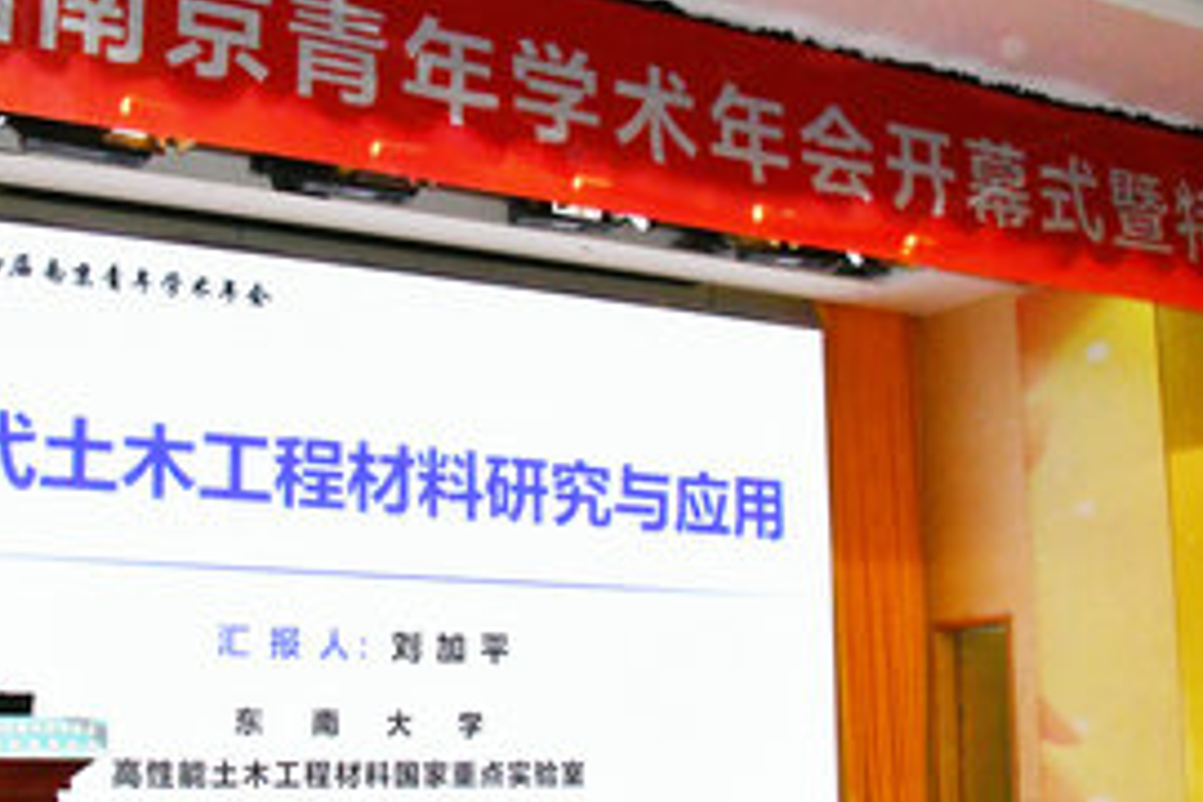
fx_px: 1671
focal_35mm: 50
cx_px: 419
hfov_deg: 39.2
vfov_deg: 26.9
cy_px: 519
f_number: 16
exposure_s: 1/250
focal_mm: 18
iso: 4500
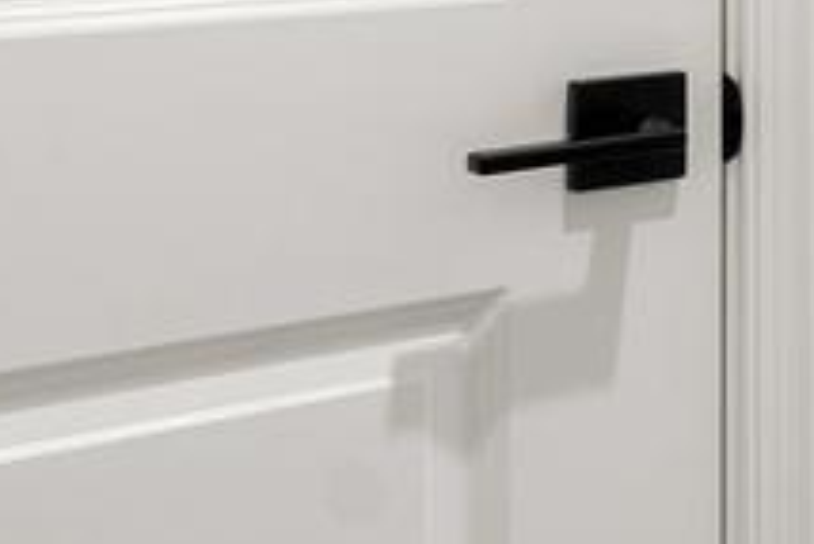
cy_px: -262
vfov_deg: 13.7
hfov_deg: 15.5
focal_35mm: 94
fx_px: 2127
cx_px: 1776
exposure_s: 1/8
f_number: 8
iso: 500
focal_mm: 14
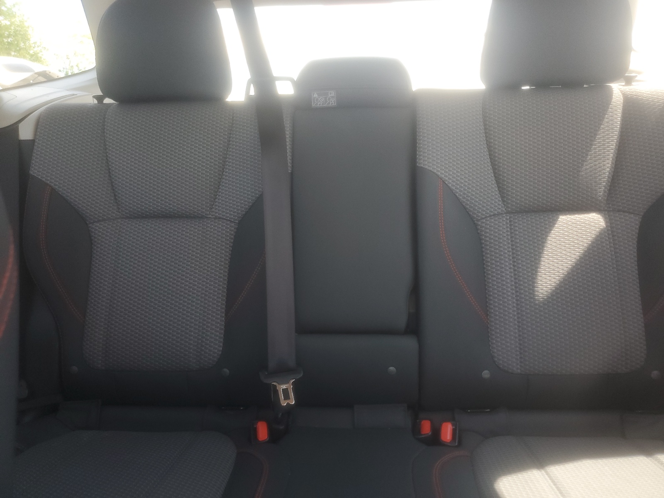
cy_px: 249
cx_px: 332
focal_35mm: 26
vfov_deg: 53.1
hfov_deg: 67.3
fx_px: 499
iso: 69
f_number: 1.5
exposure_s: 1/120
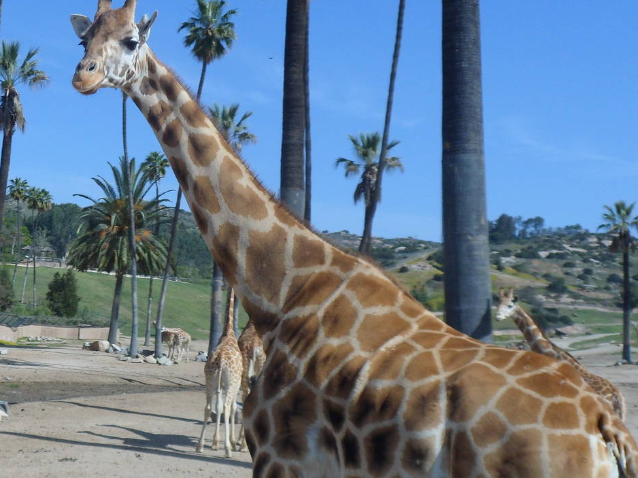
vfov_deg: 25.2
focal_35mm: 58
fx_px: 1069
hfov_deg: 32.0
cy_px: 249
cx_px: 95
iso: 80
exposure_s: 1/125
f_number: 10.4
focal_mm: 5.7
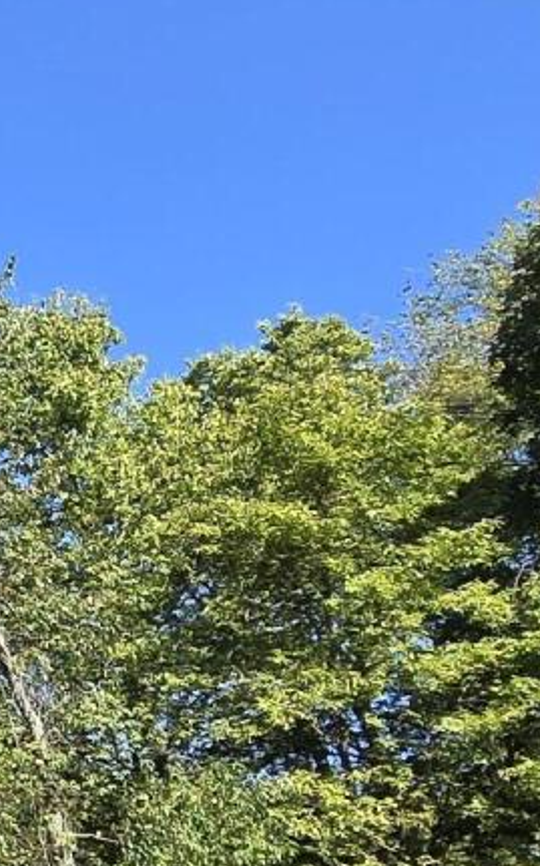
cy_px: 667
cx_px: -807
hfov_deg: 13.6
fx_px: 1509
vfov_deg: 31.3
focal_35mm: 64
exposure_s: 1/883
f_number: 2.2
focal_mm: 2.2
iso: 50
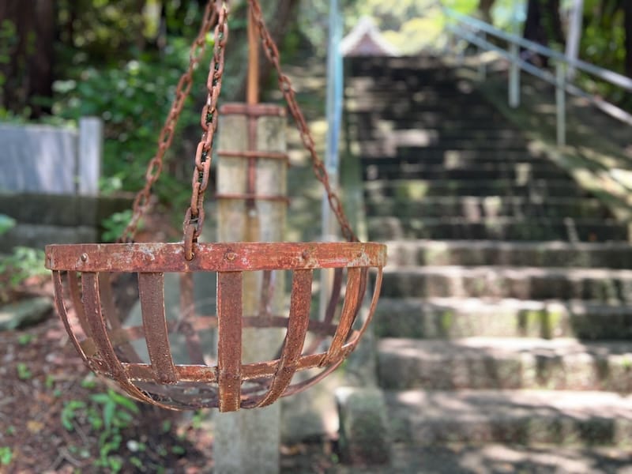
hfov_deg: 67.3
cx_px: 316
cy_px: 237
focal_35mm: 26
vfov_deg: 53.1
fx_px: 475
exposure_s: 1/121
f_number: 1.5
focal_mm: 5.7
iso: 64
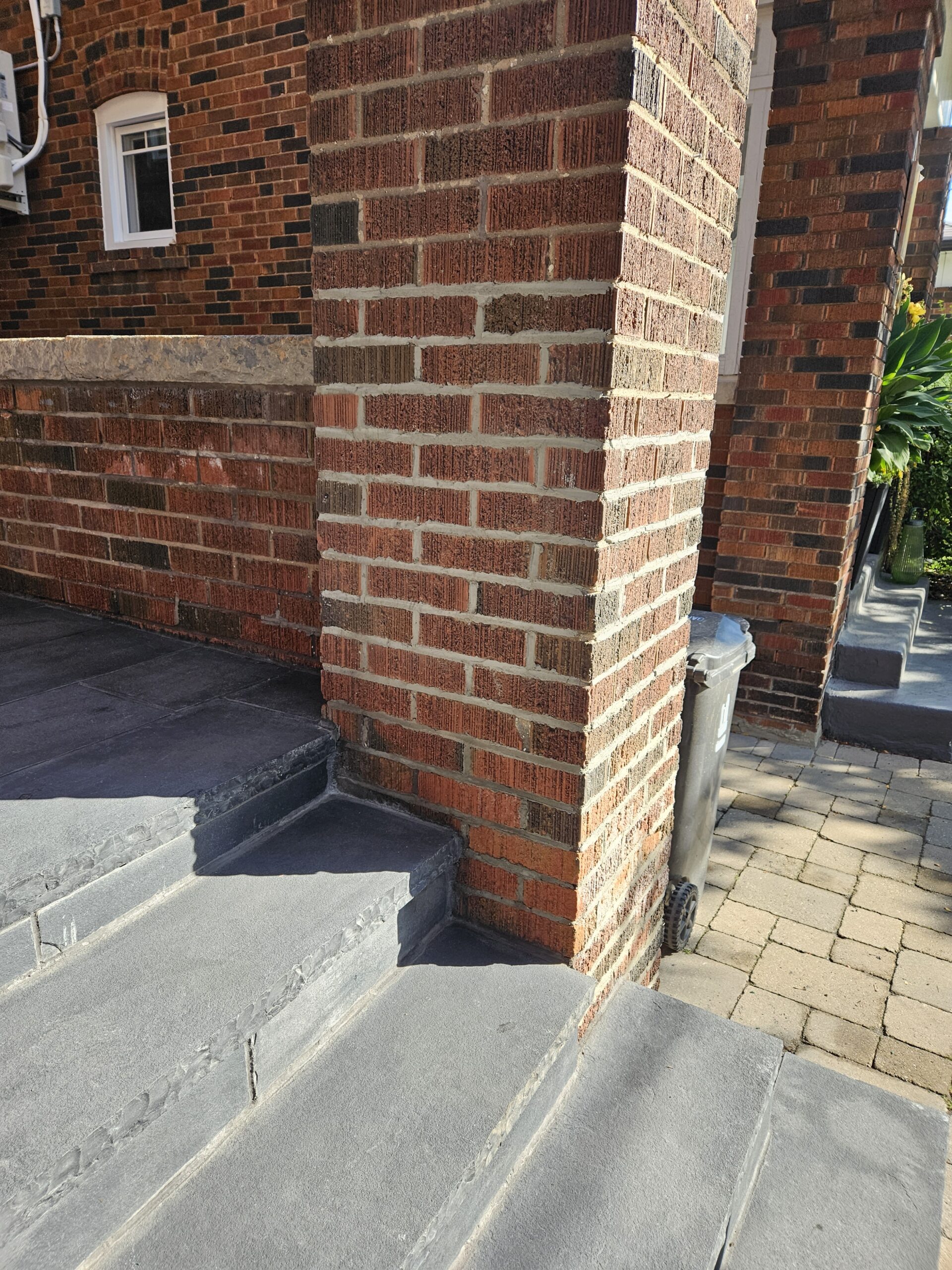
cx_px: 476
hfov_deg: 58.9
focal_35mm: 23
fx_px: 843
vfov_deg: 73.9
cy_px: 635
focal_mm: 5.4
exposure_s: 1/463
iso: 40
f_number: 1.8
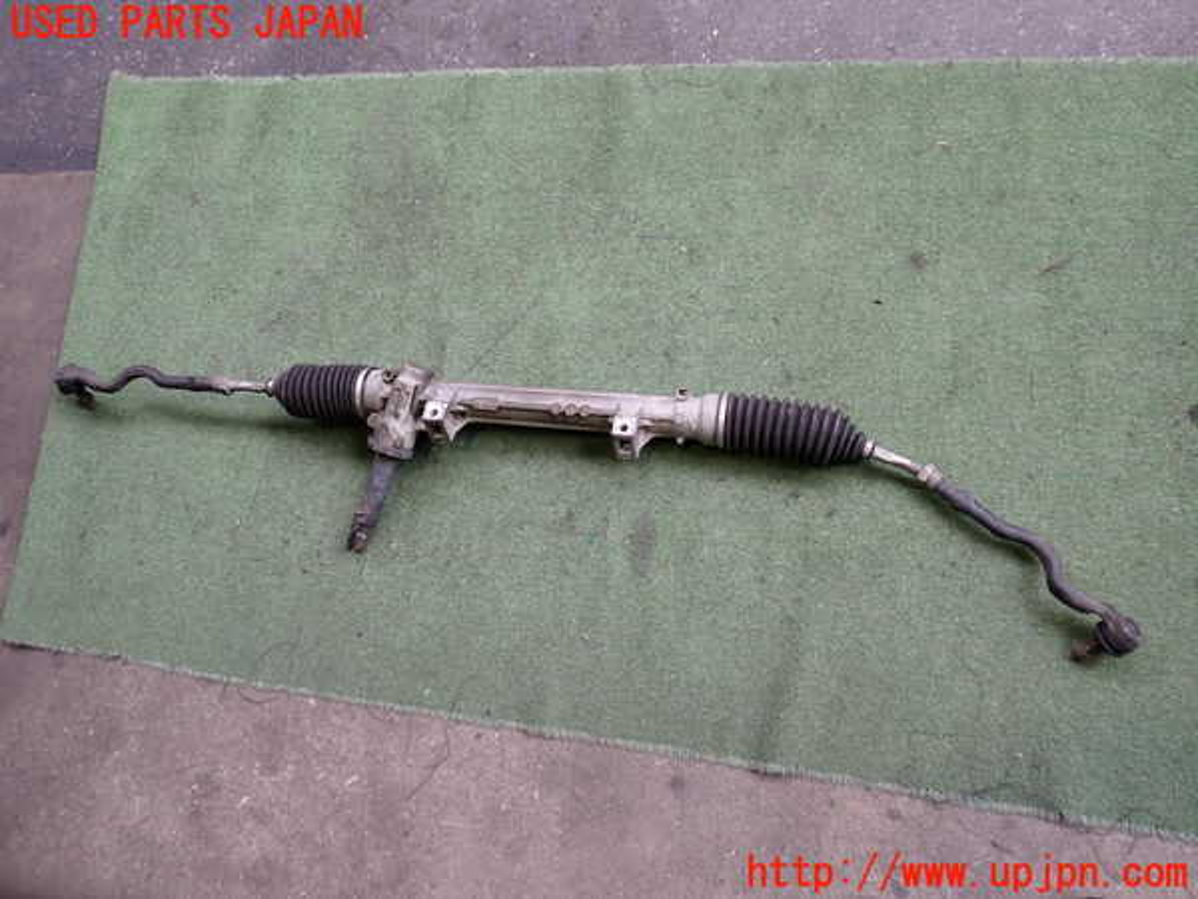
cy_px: 450
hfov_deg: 60.0
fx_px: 1038
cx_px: 599
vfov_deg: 46.8
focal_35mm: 30
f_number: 2.3
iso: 200
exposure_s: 1/80
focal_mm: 5.4
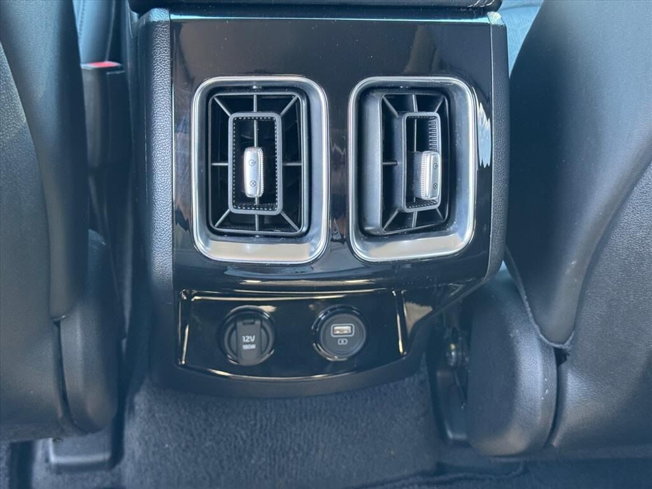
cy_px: 244
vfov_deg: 30.3
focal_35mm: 48
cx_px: 326
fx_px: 904
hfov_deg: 39.7
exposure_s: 1/52
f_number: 1.78
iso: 250
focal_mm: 6.76
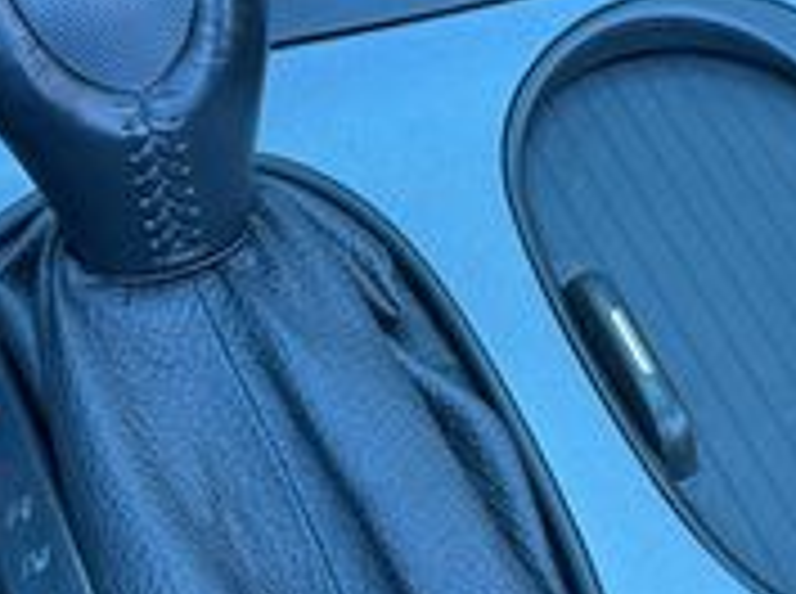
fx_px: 1997
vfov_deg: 16.9
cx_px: 697
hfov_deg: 22.1
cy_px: 189
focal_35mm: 87
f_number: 1.78
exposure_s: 1/100
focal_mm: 6.76
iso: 200
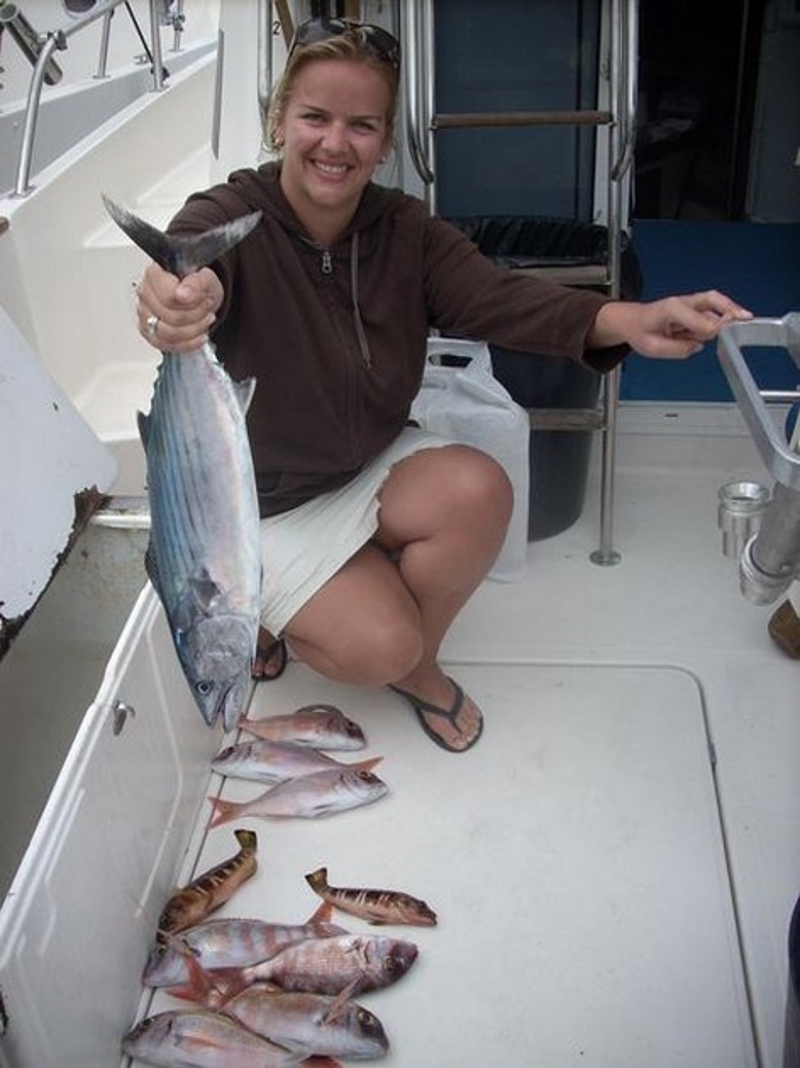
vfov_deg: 50.2
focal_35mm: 37
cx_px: 400
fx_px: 1141
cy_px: 534
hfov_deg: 38.6
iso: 64
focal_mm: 6.2
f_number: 2.8
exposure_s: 1/338
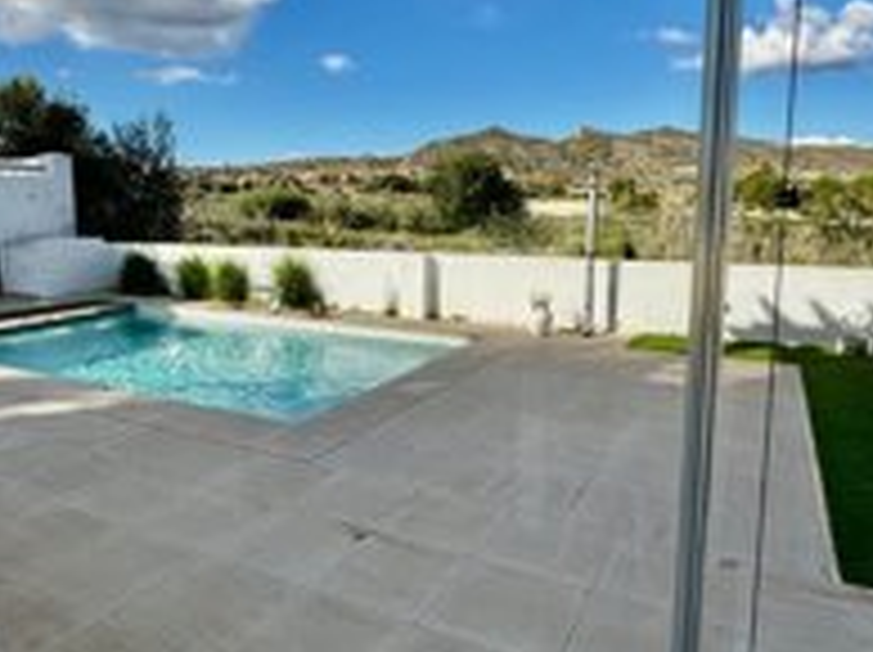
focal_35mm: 26
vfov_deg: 52.9
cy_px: 297
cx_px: 432
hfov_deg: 67.4
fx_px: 655
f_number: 2.2
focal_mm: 2.22
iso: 50
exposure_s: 1/2415
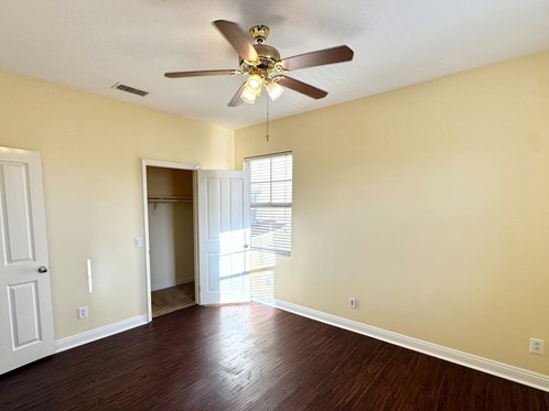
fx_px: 285
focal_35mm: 18
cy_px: 234
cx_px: 265
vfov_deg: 71.2
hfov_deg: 87.7
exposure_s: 1/228
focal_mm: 2.22
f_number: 2.2
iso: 40
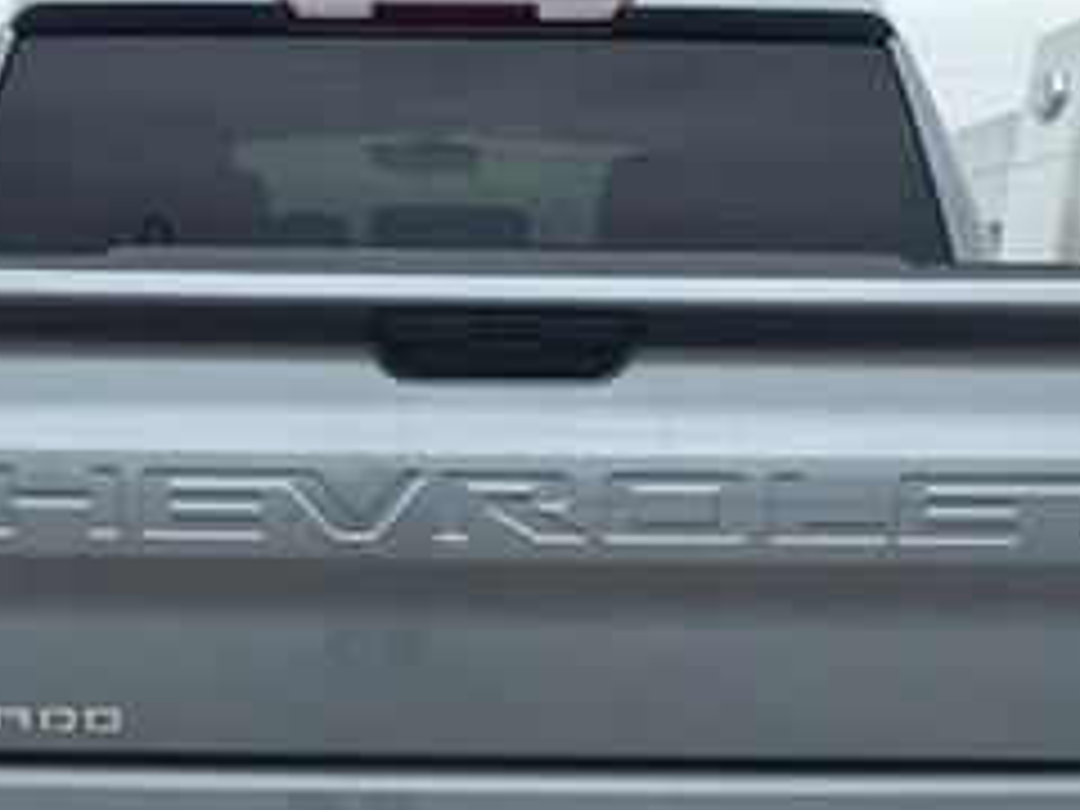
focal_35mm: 101
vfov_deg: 14.5
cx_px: 378
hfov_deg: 19.4
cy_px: 688
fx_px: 3151
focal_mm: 6.76
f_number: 1.78
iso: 64
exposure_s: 1/980
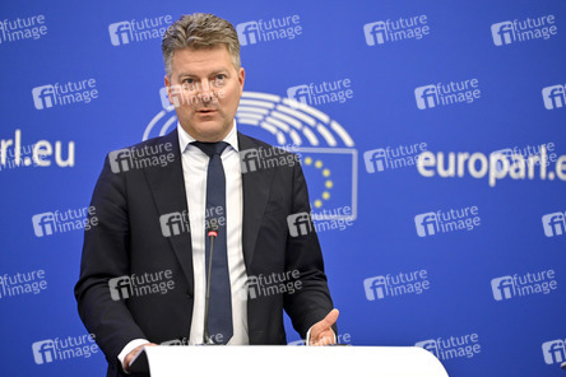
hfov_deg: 14.4
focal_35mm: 142
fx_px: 2232
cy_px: 190
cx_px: 286
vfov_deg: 9.7
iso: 2500
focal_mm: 140
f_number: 2.8
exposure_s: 1/500
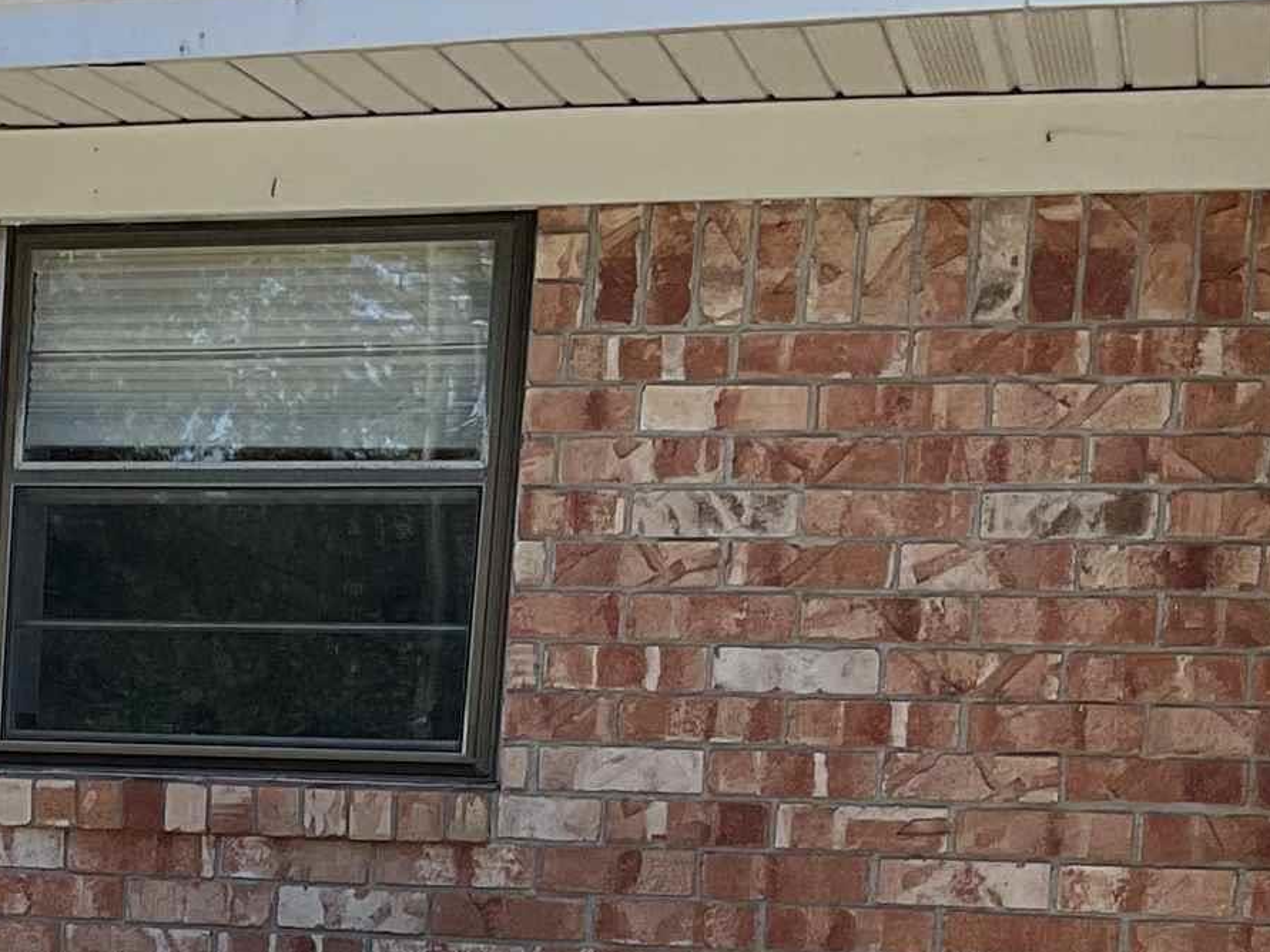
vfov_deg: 14.2
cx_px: -105
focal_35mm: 100
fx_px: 3668
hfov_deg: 18.9
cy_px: 1236
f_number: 1.8
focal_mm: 3
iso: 16
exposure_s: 1/816
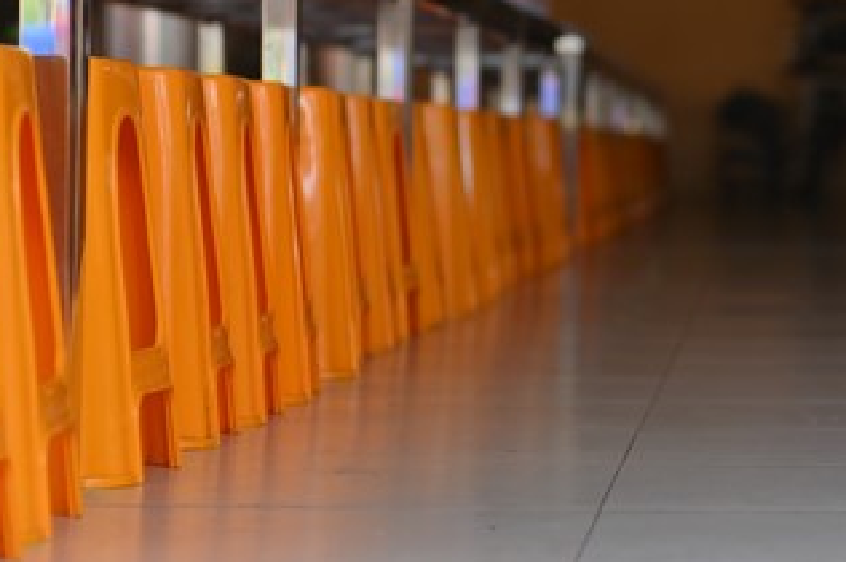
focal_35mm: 175
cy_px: 44
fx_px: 4108
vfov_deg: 7.8
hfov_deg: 11.7
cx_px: 744
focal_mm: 85
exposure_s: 1/100
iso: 100
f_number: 3.5
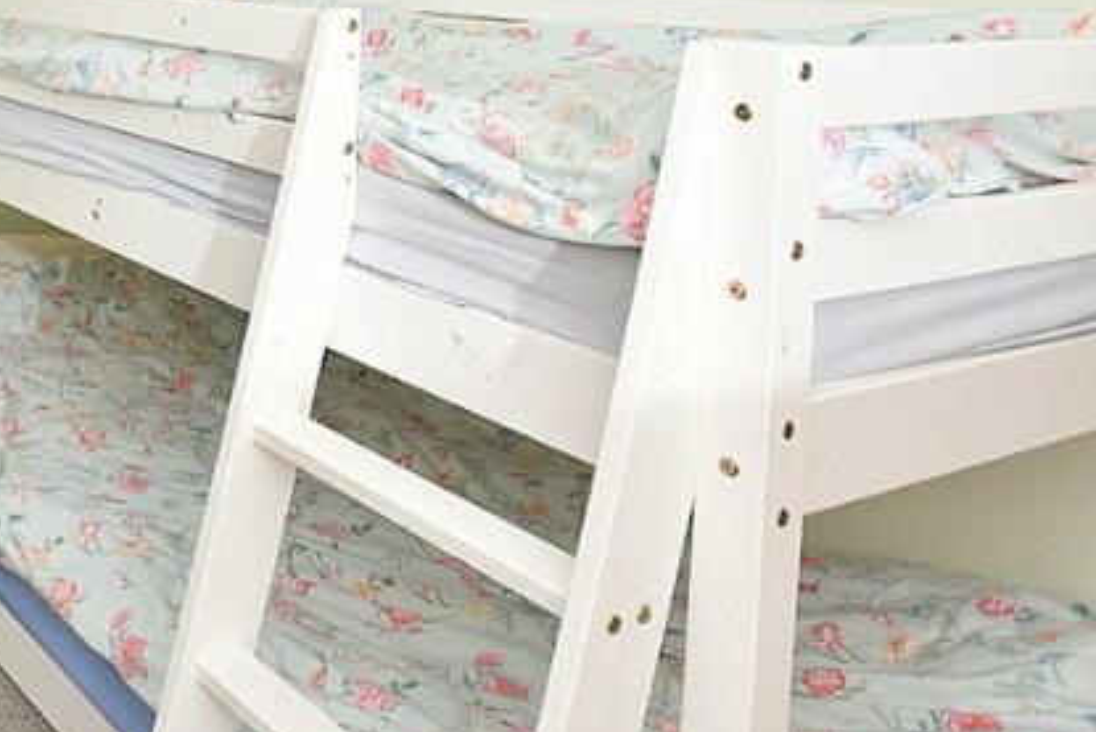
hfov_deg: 39.8
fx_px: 1127
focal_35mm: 37
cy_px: -61
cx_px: -169
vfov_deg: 32.0
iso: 140
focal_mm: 10
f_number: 5
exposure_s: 1/200
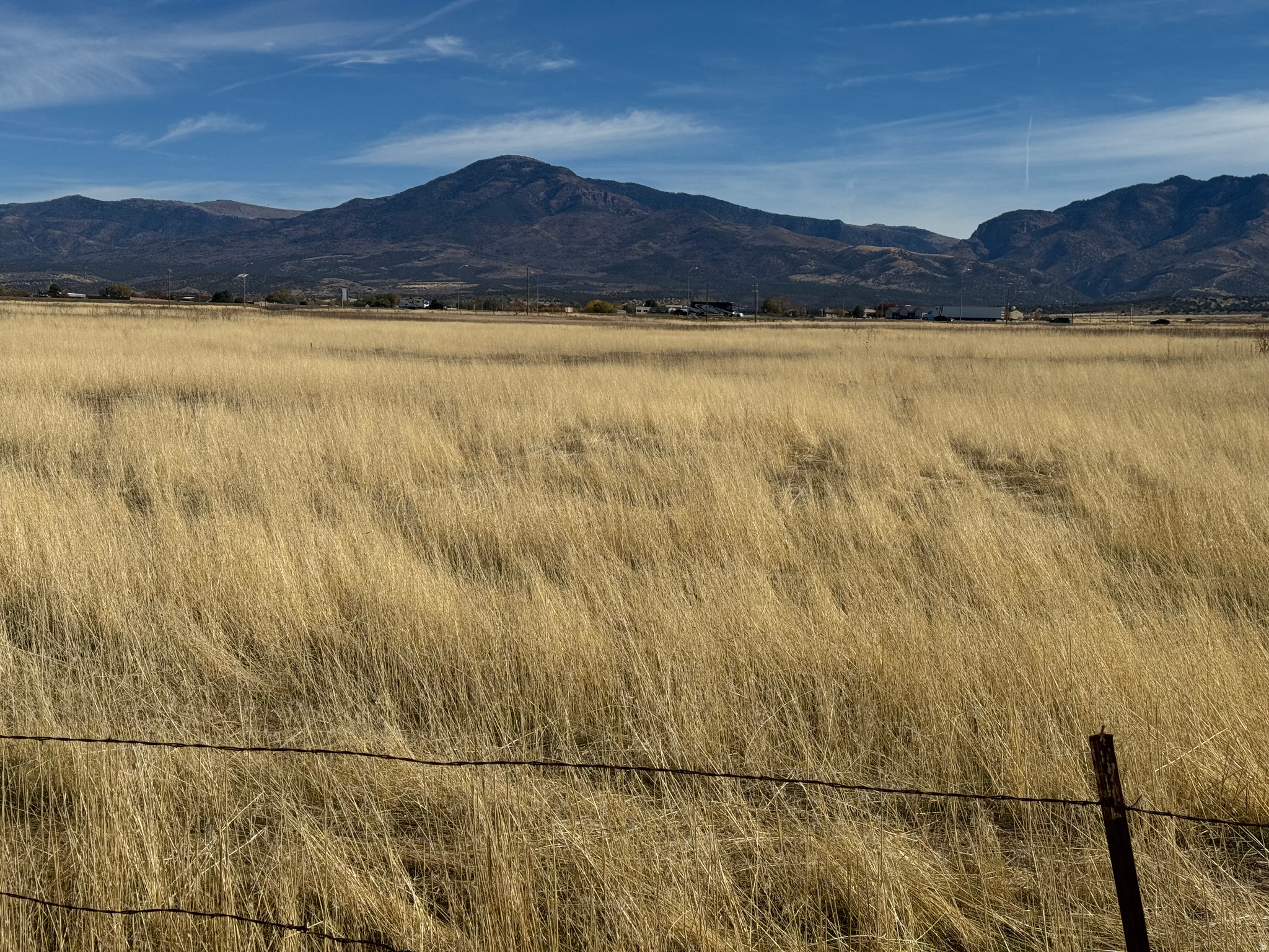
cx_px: 634
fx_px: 1760
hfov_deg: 39.7
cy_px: 476
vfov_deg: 30.3
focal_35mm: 48
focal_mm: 6.76
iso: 64
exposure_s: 1/10526
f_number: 1.78
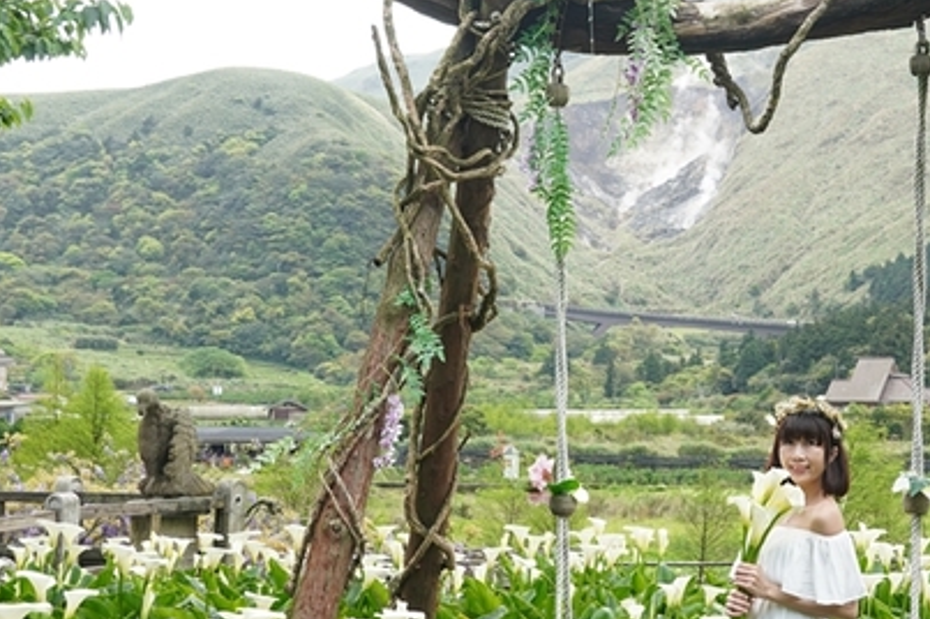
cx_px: 711
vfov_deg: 17.9
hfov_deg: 26.3
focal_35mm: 76
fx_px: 1962
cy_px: 236
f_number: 5
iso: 125
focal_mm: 24
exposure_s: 1/125
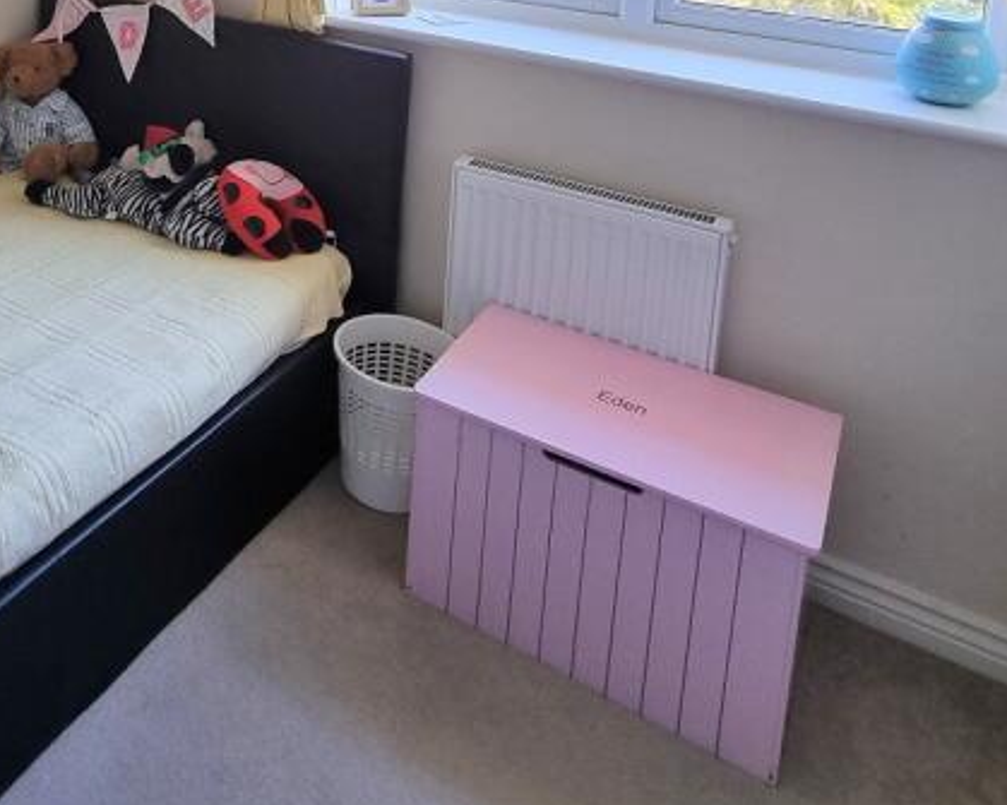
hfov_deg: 52.5
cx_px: 166
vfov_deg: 38.6
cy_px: -87
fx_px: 924
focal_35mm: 31
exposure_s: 1/120
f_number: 2.2
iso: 100
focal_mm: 2.2
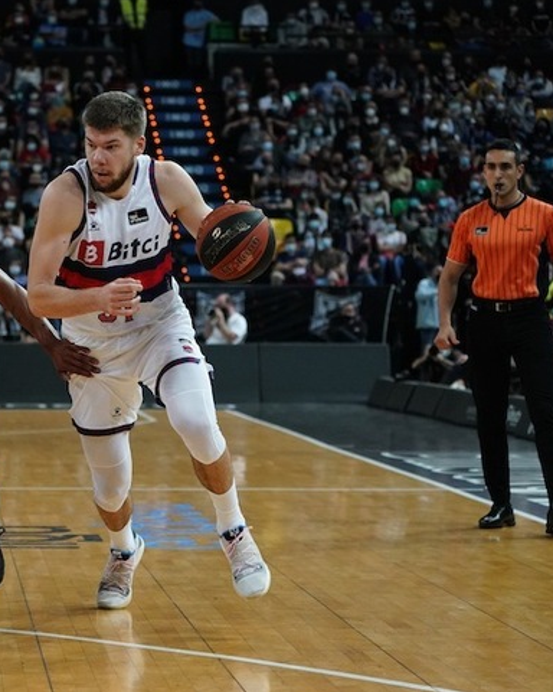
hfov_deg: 10.8
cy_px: 346
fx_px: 2905
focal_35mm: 142
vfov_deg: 13.6
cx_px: 45
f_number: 4.5
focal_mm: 100
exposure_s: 1/640
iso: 4000
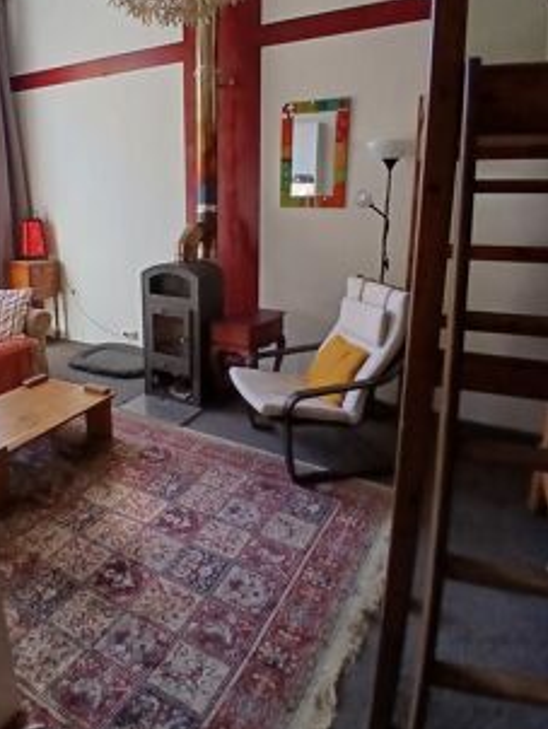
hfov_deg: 55.2
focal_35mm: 24
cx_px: 164
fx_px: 506
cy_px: 291
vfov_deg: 70.8
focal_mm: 1.4
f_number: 2.2
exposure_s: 1/50
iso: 50
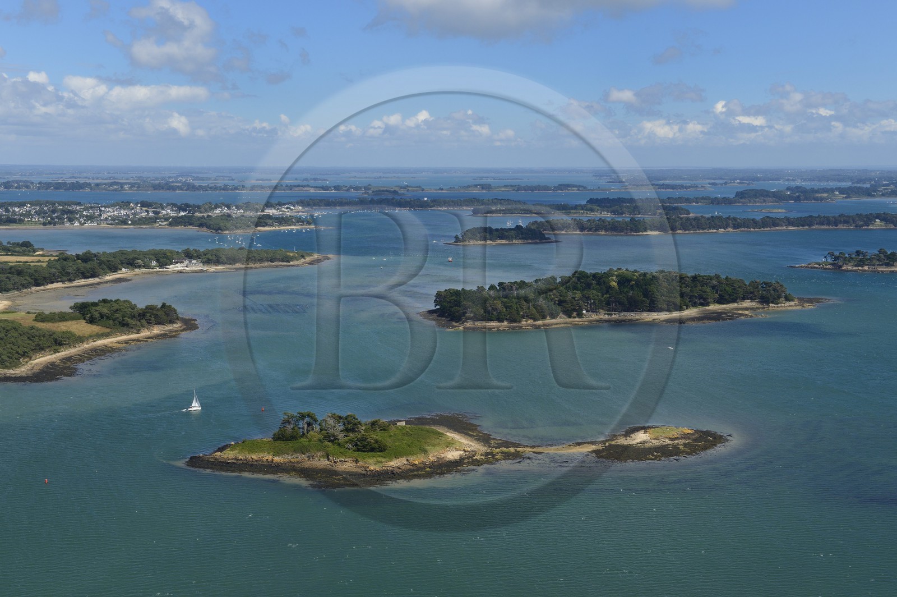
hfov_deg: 41.1
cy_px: 298
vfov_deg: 28.0
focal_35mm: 48
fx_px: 1195
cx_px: 448
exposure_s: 1/800
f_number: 10
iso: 400
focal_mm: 48
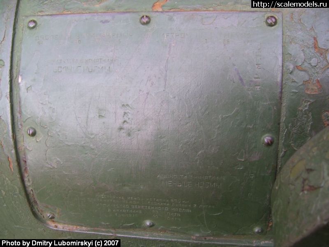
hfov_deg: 50.1
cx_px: 164
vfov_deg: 38.7
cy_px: 124
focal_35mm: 37
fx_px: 352
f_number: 2.7
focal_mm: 6
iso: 80
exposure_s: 1/180
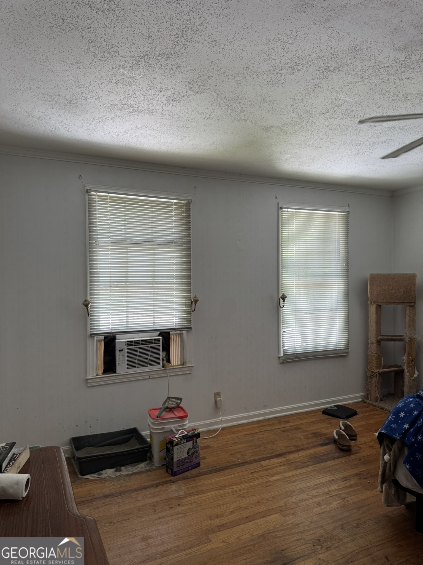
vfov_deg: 71.6
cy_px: 282
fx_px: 391
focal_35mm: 24
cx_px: 212
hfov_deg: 56.8
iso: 200
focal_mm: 6.76
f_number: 1.78
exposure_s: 1/121
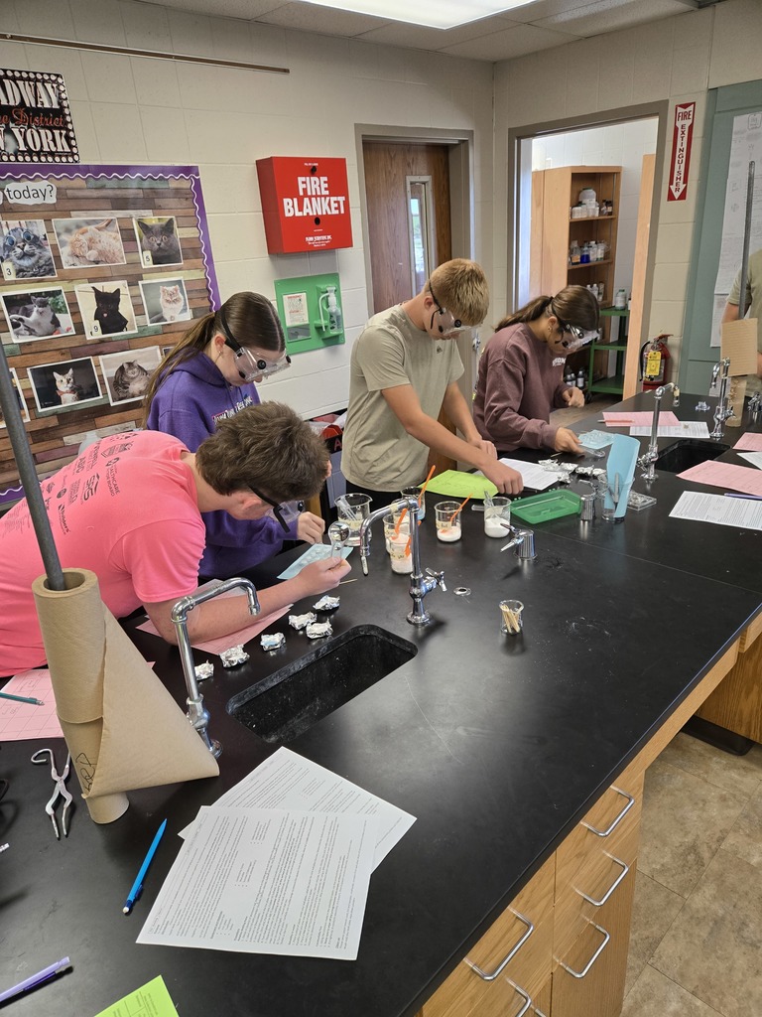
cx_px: 381
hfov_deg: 58.9
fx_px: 675
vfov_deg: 73.9
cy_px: 508
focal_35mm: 23
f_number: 1.8
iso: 125
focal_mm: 5.4
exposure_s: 1/120
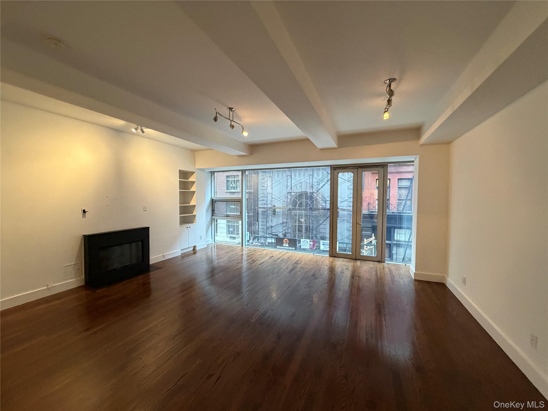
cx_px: 274
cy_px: 206
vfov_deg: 85.7
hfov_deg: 102.1
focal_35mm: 14
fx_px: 222
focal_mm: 2.22
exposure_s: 1/60
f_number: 2.2
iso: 500
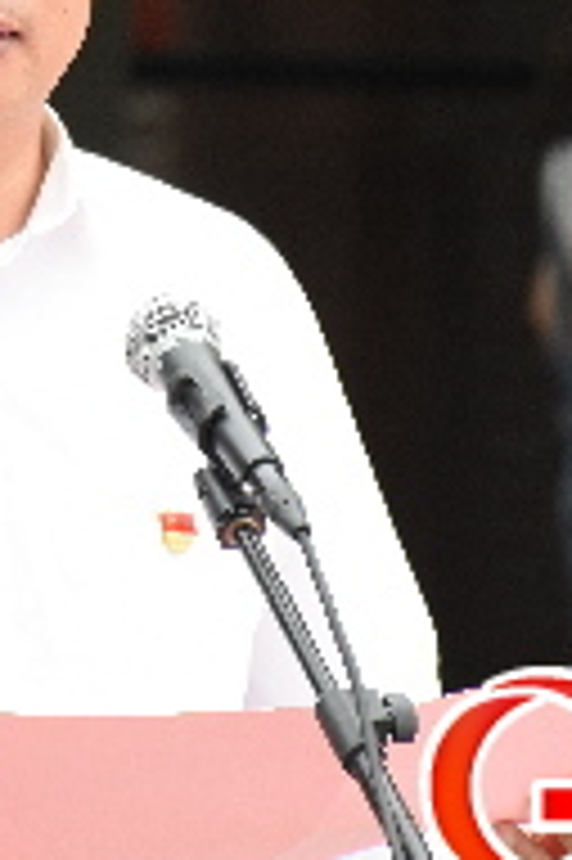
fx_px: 14396
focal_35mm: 603
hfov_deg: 2.3
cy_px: 126
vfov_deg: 3.4
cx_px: 29
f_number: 5.6
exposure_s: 1/1600
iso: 1600
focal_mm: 140
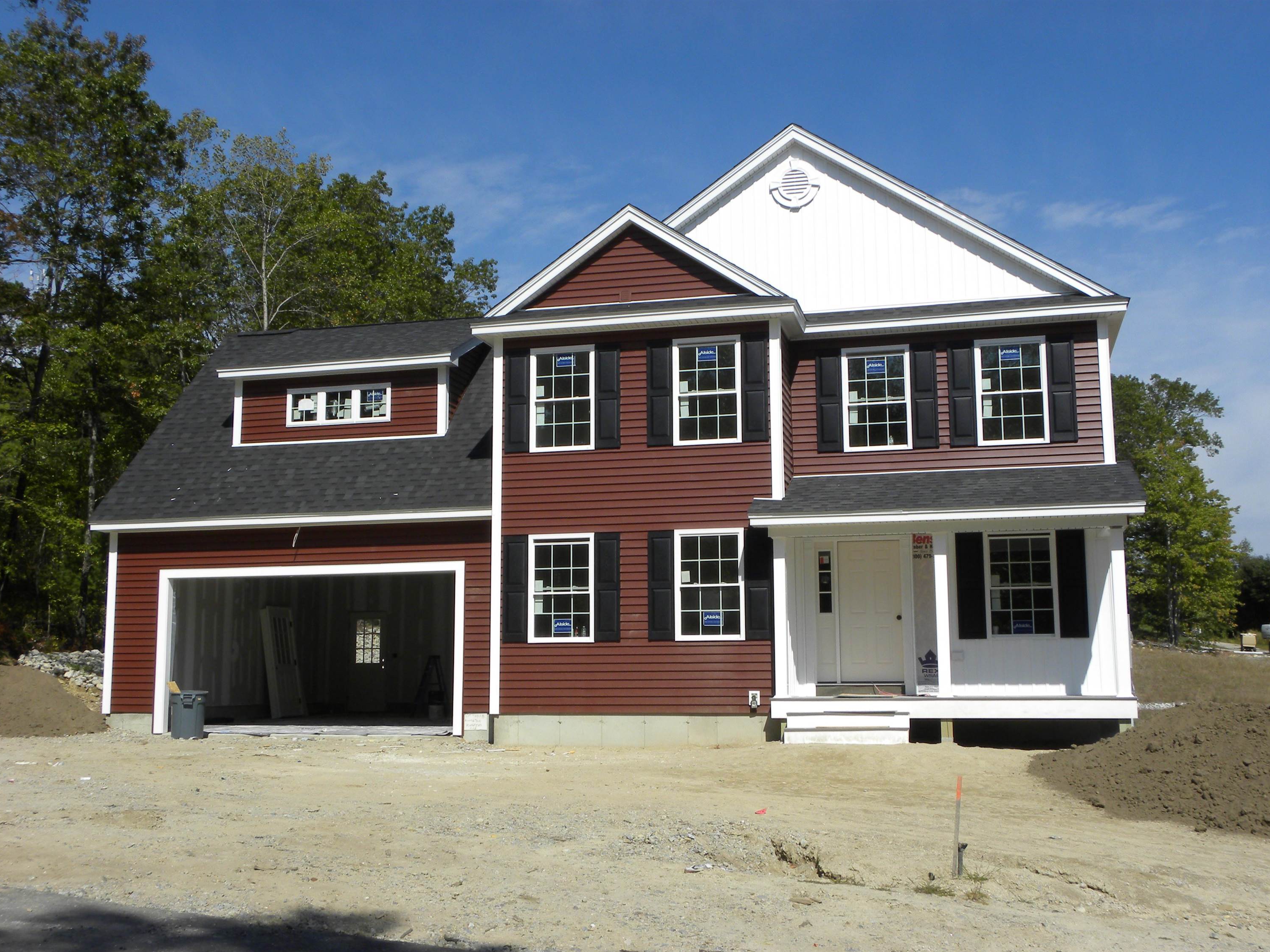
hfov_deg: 49.0
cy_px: 488
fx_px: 1394
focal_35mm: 38
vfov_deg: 37.7
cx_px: 642
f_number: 6.3
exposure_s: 1/390
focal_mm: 6.6
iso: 64
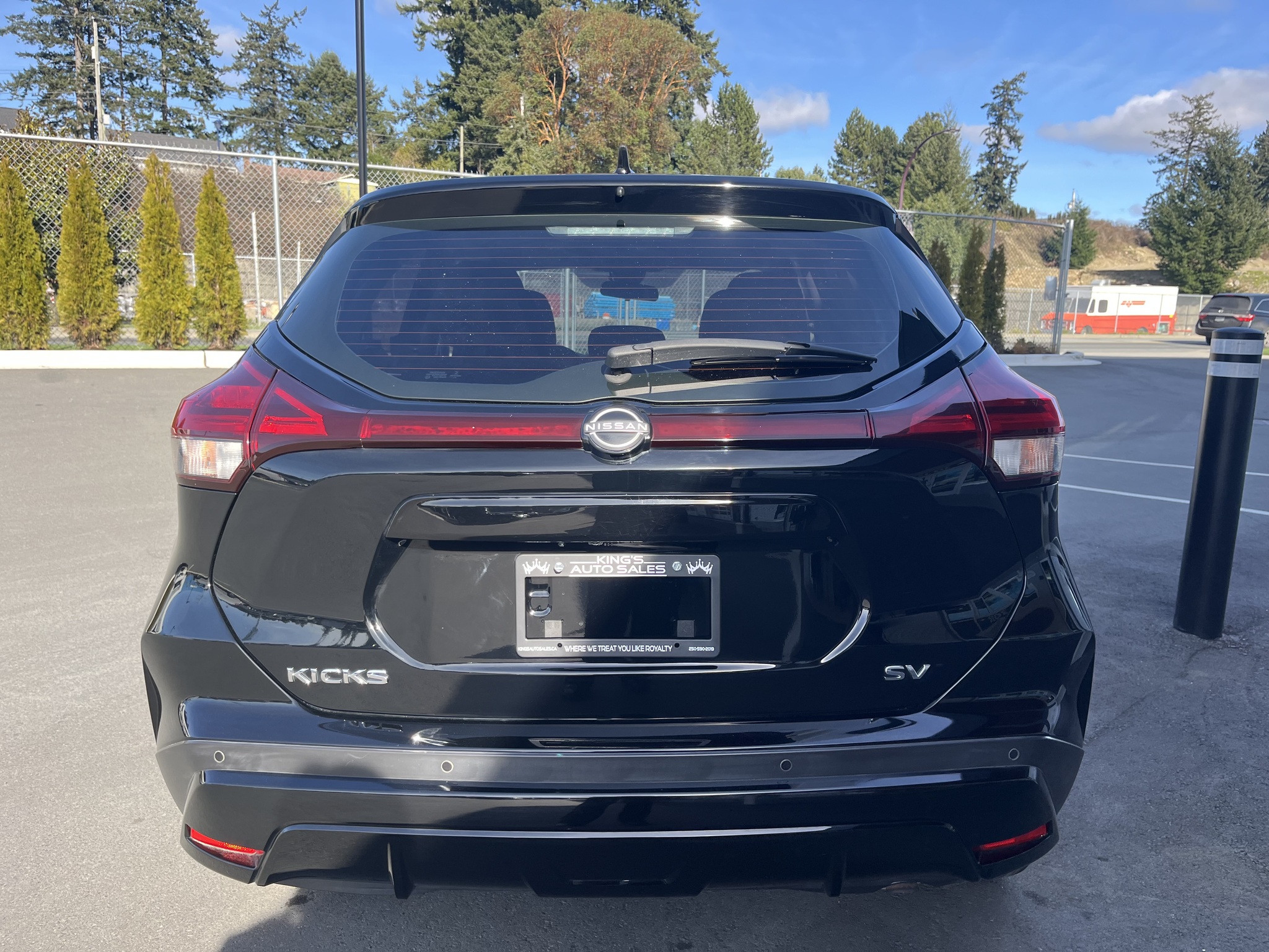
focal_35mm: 26
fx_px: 953
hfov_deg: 67.3
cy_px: 476
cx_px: 634
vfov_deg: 53.1
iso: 50
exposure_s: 1/657
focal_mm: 5.1
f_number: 1.6
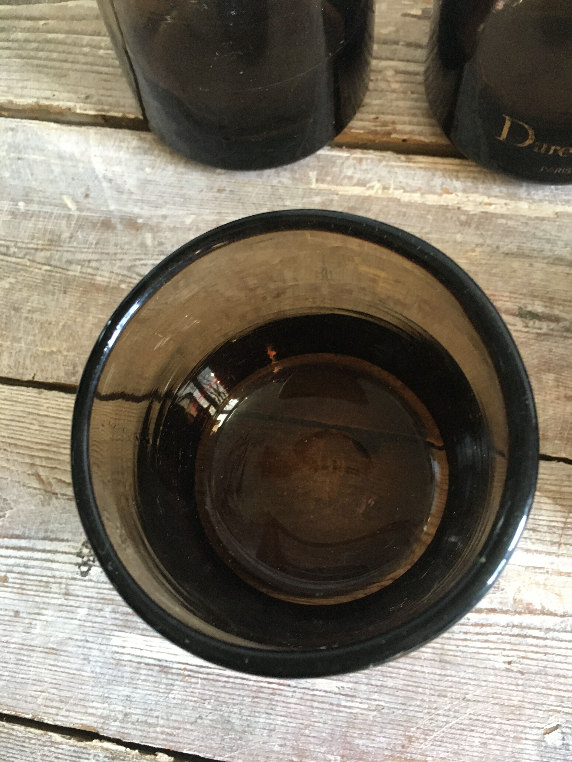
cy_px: 381
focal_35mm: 29
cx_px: 286
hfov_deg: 48.2
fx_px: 639
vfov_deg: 61.7
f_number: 2.2
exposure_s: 1/33
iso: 250
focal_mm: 4.15
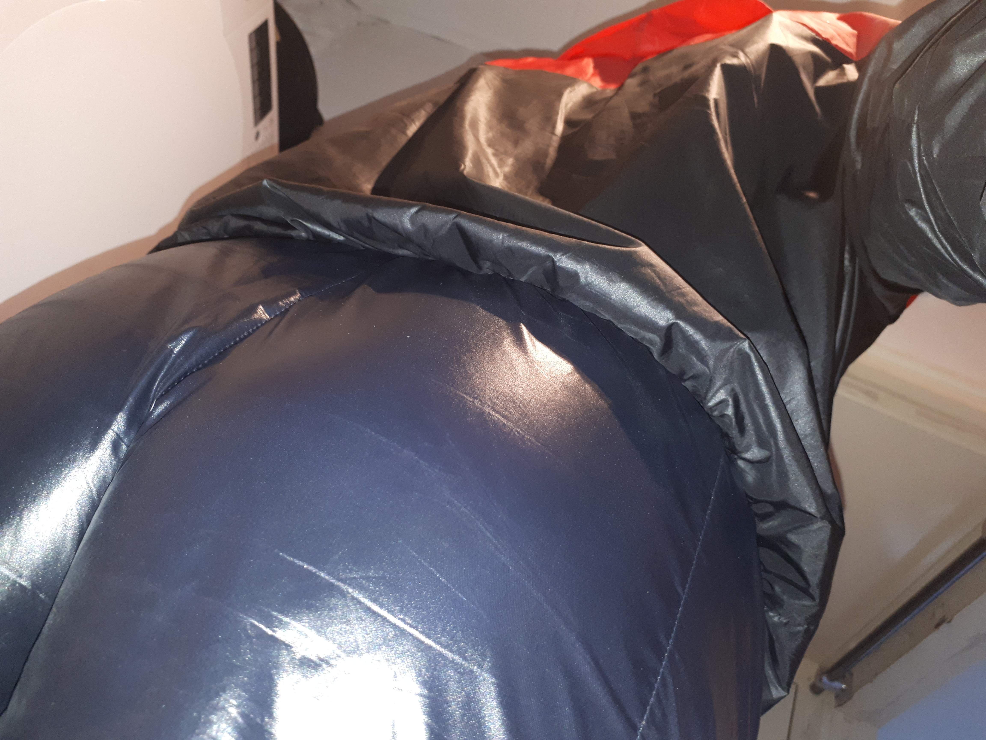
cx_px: 493
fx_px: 769
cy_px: 370
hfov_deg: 65.3
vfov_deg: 51.4
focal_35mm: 27
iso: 160
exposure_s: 1/25
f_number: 1.9
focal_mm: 3.6
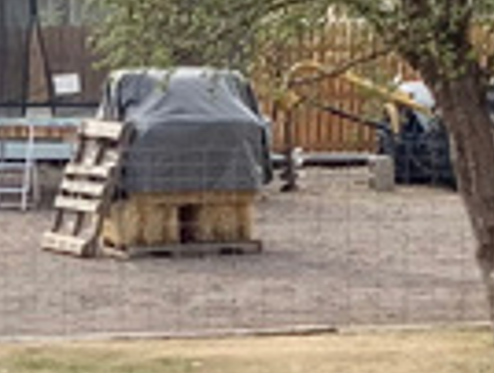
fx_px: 3160
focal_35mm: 221
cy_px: 428
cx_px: -37
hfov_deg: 8.9
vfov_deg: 6.7
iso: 16
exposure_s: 1/657
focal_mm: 3
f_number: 1.8
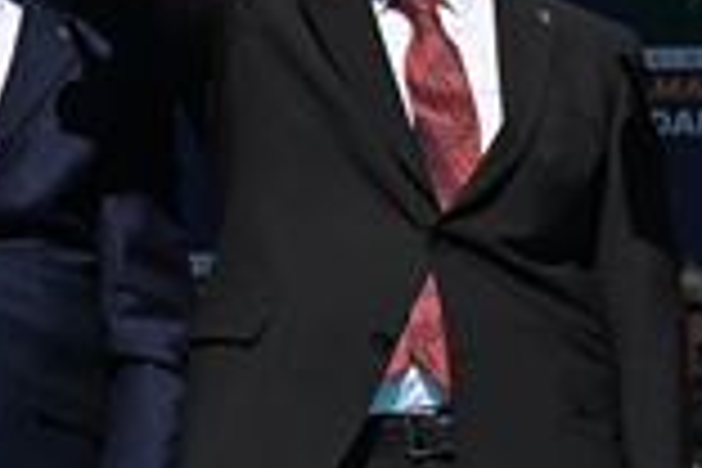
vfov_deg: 5.1
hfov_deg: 7.4
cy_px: 45
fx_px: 5265
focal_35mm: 270
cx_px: 1215
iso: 100
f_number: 5.6
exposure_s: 1/800
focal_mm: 70
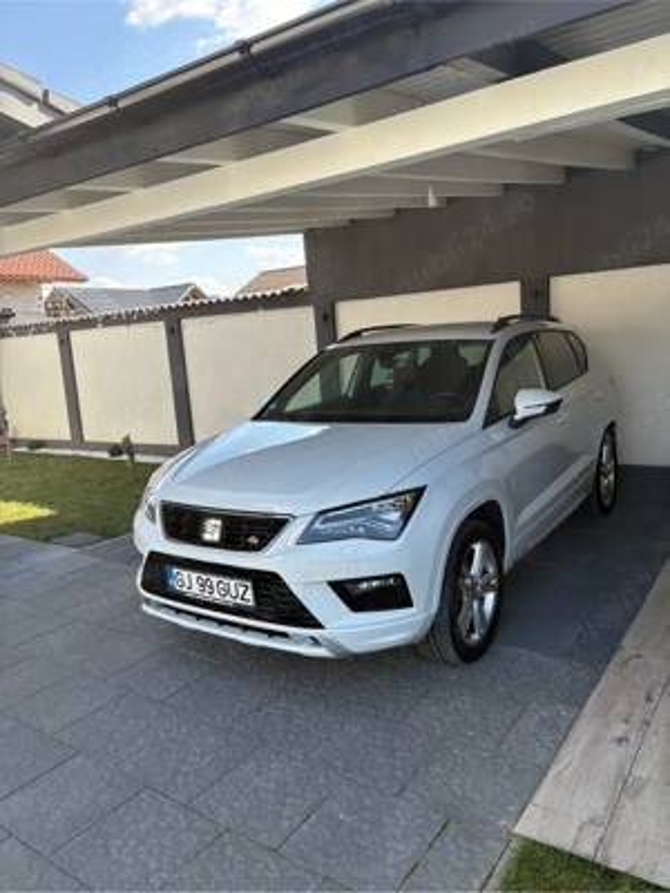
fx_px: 671
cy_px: 446
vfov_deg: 67.3
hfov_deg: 53.1
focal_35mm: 26
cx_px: 335
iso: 64
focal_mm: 5.96
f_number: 1.6
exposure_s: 1/933
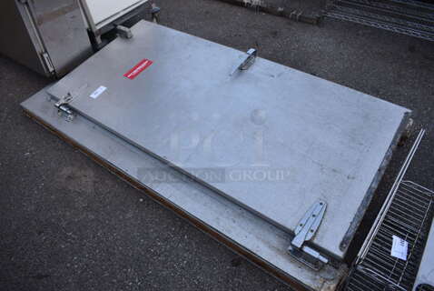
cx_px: 217
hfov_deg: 67.3
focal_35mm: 27
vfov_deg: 48.1
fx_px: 326
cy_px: 146
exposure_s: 1/200
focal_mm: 18
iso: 200
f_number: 6.3
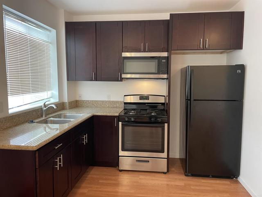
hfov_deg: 67.3
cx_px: 131
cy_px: 98
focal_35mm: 26
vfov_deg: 53.1
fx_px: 197
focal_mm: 4.2
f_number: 1.6
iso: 125
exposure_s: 1/60
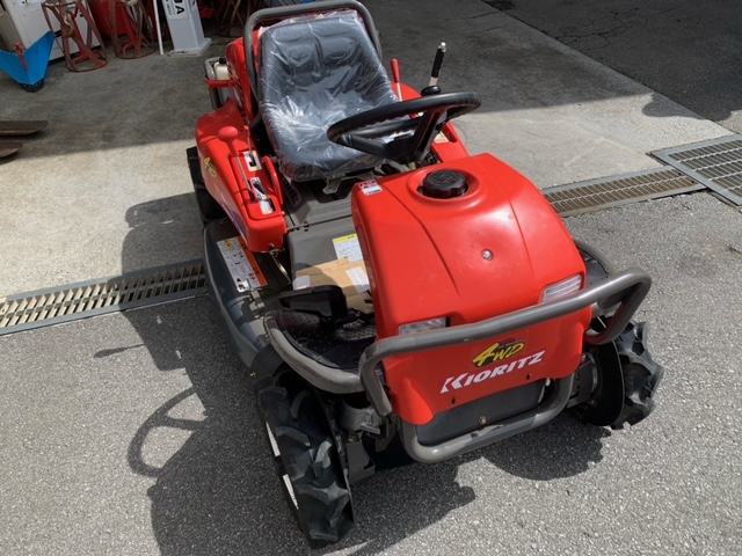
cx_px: 371
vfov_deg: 53.1
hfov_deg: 67.3
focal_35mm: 26
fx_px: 557
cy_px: 278
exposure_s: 1/1124
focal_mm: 4.25
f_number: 1.8
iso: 25
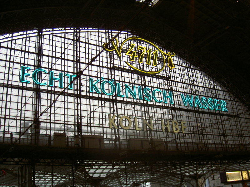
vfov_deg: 36.8
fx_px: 282
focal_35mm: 39
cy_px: 94
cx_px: 125
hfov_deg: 47.9
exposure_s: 1/60
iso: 100
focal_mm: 8
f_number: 2.8
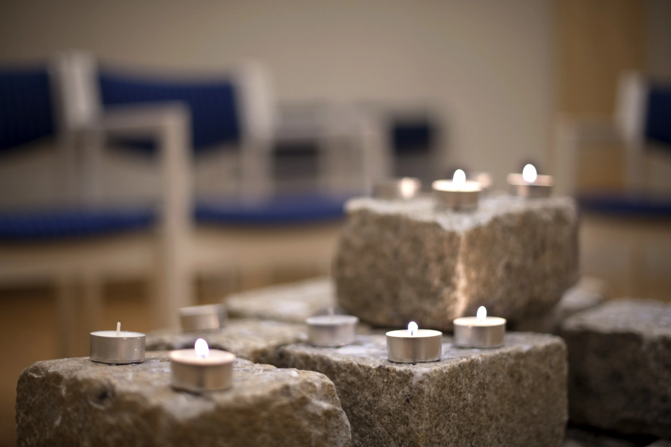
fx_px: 932
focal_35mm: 50
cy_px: 224
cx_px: 336
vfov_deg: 27.0
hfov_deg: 39.6
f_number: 1.4
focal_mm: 50
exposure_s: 1/60
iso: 400
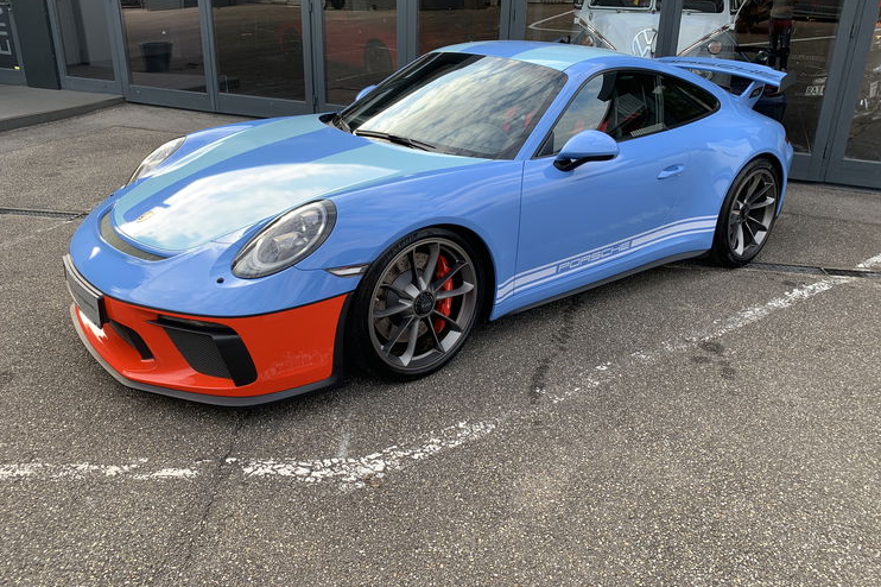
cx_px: 445
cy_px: 252
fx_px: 685
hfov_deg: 65.5
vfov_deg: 46.2
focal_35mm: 28
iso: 25
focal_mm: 4.25
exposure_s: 1/172
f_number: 1.8
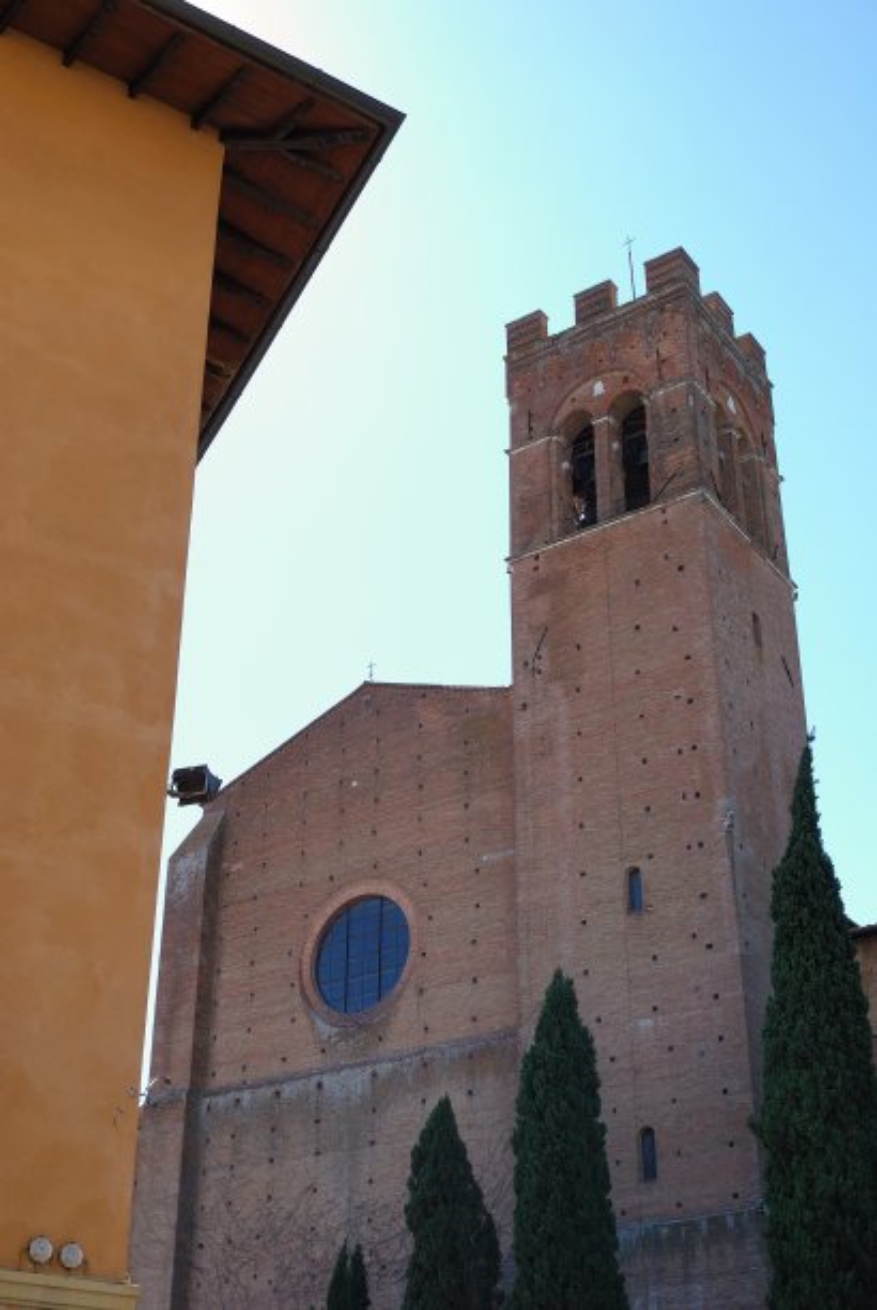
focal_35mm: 45
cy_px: 655
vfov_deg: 43.5
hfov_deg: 30.0
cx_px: 438
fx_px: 1639
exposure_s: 1/80
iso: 100
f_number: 9
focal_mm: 30
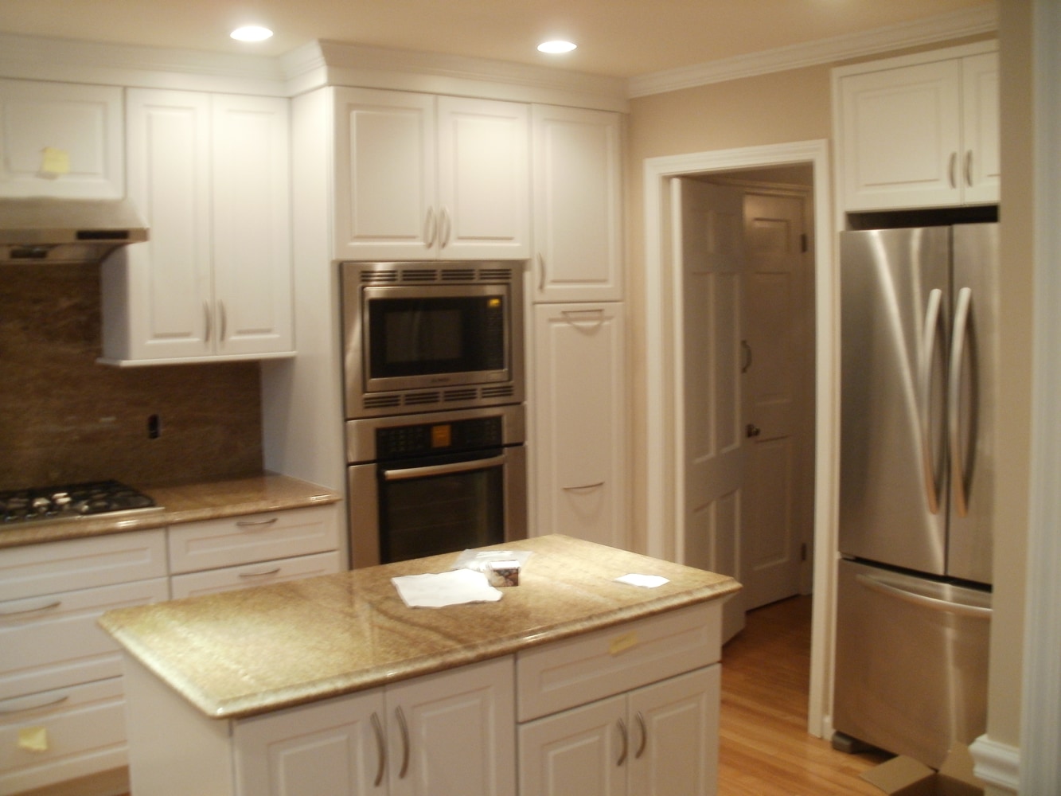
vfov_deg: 39.7
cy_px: 398
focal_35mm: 36
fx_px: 1104
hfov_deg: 51.4
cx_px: 530
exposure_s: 1/10
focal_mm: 6.3
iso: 200
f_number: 3.5
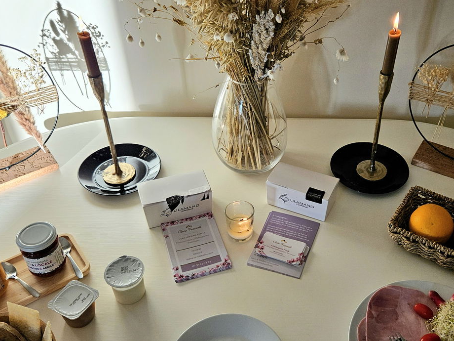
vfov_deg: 36.0
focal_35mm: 40
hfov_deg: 46.4
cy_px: 165
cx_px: 281
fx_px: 525
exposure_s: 1/182
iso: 80
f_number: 1.8
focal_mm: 5.4
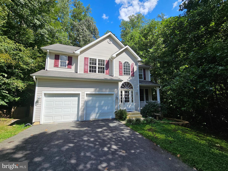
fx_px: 86
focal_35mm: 13
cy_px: 86
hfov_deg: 106.2
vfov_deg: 89.9
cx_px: 114
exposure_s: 1/1476
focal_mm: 2.2
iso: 50
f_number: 2.2
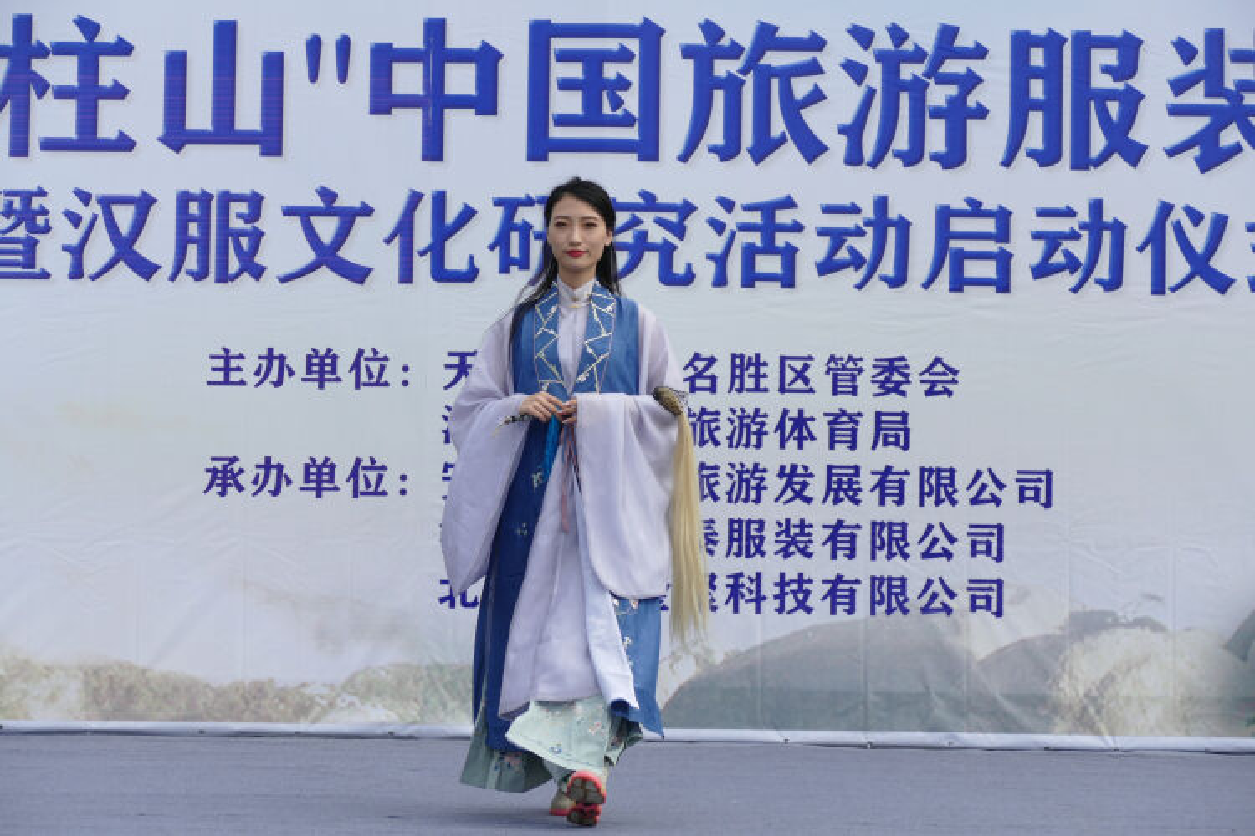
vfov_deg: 10.5
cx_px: 628
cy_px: 418
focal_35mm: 130
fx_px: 4532
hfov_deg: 15.8
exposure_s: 1/1600
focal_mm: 47.46
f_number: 3.9
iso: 125
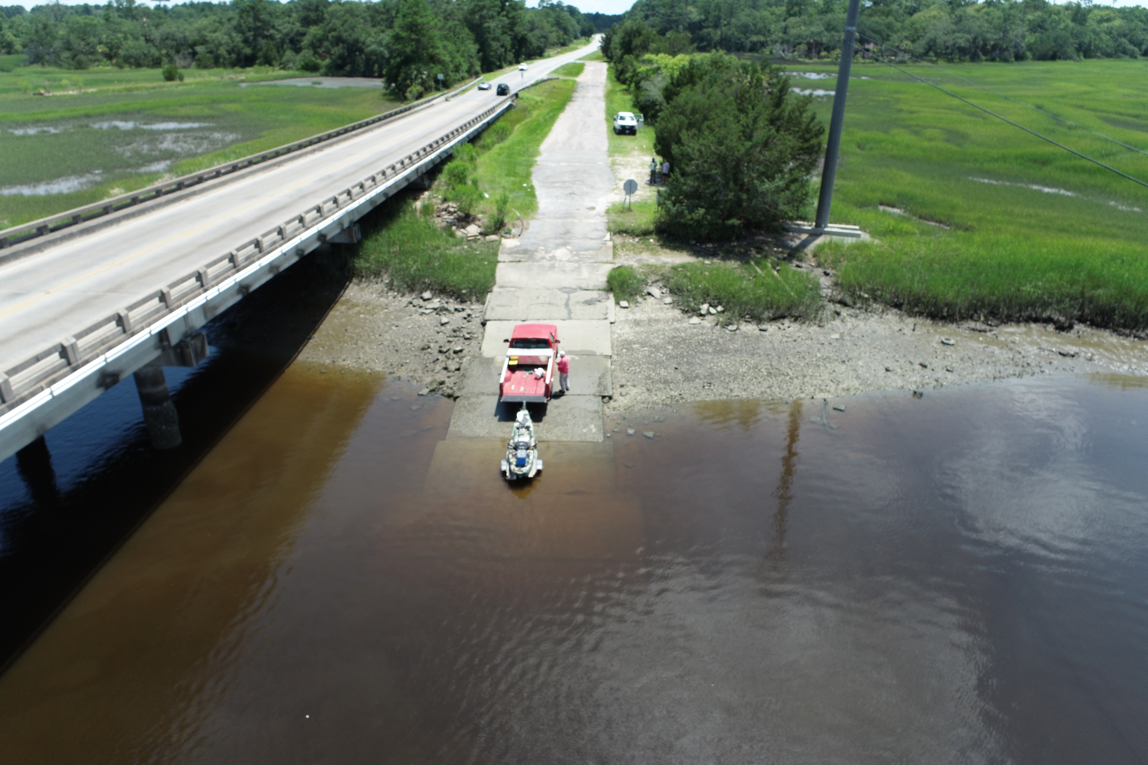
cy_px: 382
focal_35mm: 24
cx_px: 574
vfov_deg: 53.1
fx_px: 765
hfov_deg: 73.7
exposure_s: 1/320
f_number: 5.6
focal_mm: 8.8
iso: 100
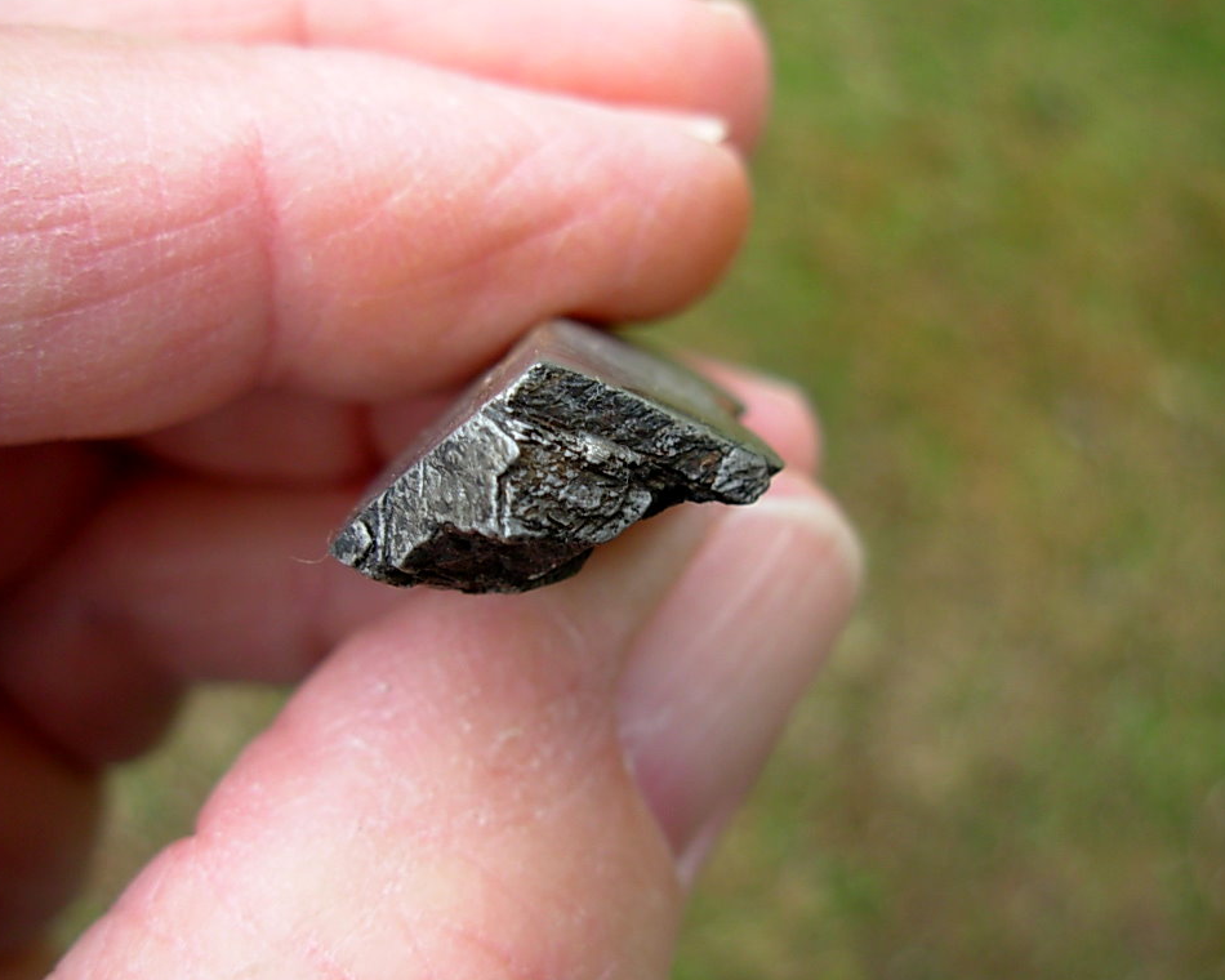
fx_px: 1450
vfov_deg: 37.3
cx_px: 623
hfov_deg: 45.8
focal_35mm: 40
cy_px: 486
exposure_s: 1/171
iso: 50
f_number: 2.9
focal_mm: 6.3
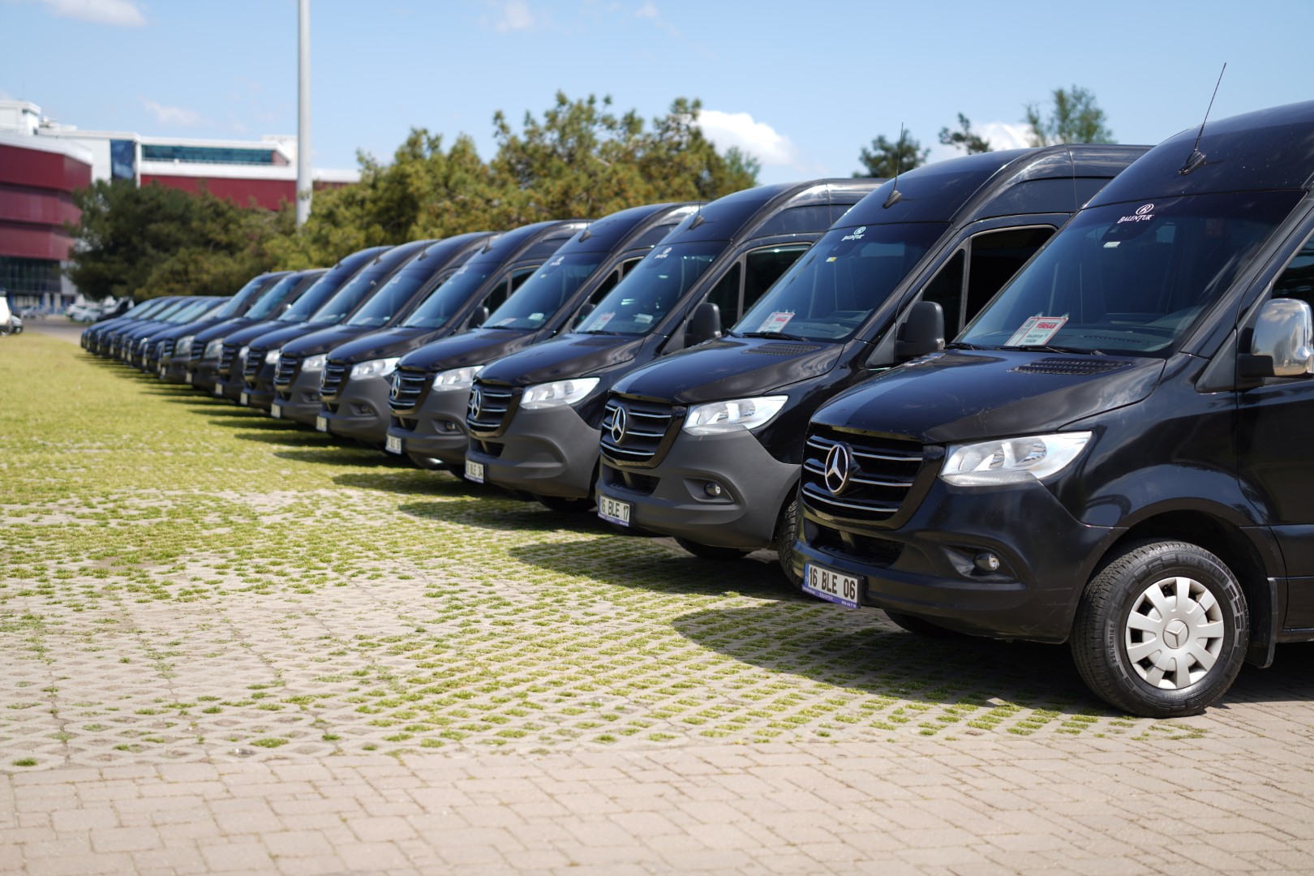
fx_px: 1825
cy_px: 438
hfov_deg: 39.6
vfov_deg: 27.0
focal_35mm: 50
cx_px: 657
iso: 50
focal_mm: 50
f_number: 1.8
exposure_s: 1/1600
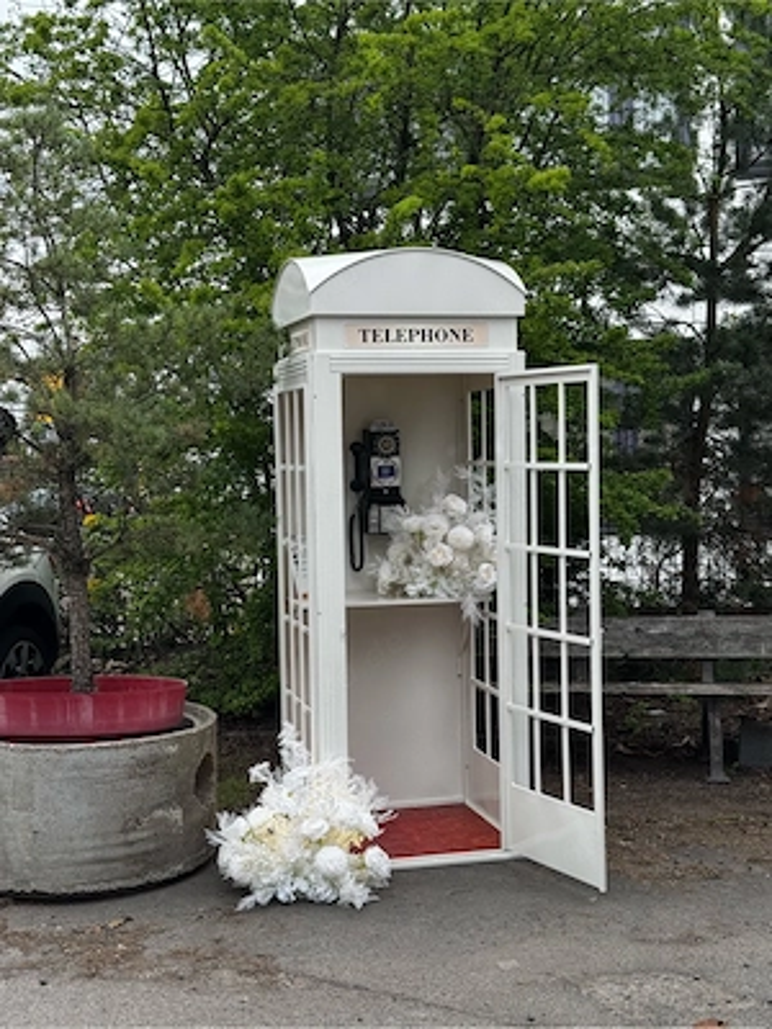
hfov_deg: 30.3
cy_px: 514
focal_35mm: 48
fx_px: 1427
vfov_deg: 39.7
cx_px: 386
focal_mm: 6.76
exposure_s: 1/239
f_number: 1.78
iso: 64
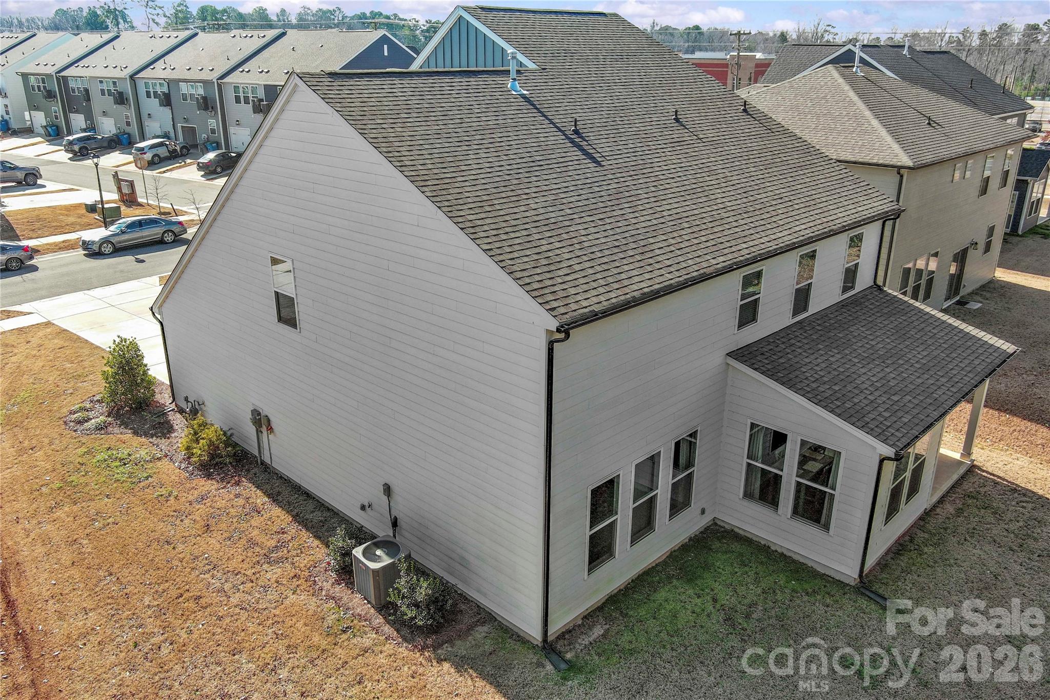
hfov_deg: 63.7
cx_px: 525
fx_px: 846
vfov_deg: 45.0
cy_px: 350
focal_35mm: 29
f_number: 2.8
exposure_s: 1/750
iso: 100
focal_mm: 10.57
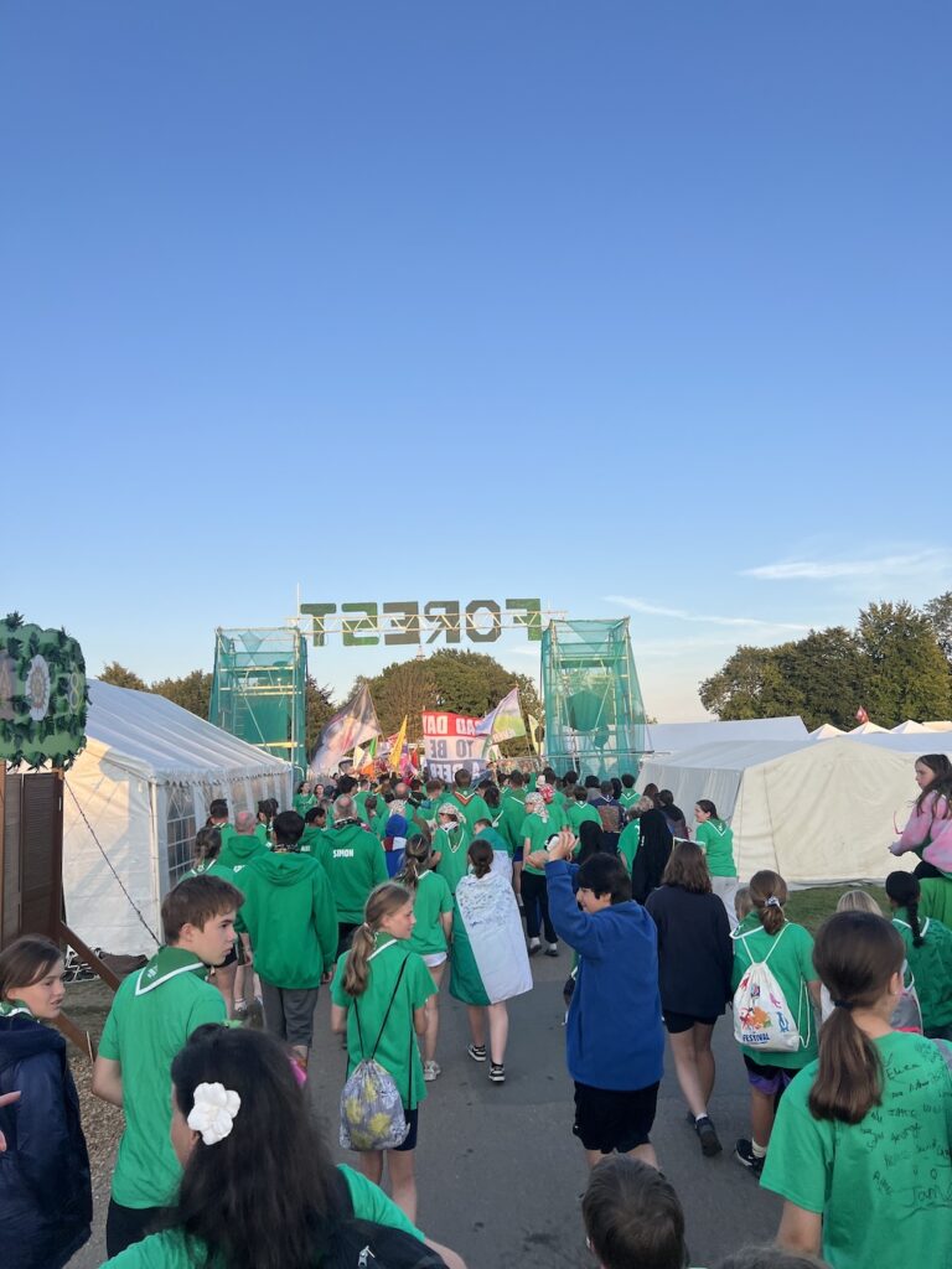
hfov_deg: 53.1
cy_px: 634
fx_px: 953
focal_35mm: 26
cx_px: 476
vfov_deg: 67.3
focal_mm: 5.7
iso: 50
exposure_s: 1/957
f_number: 1.5
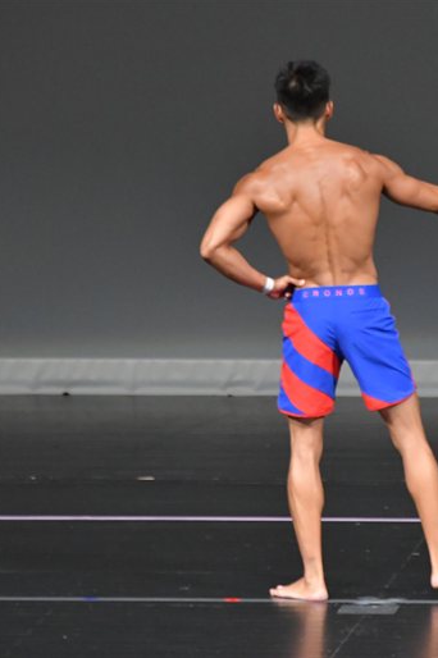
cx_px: 385
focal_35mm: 475
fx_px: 8680
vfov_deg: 4.3
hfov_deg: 2.9
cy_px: 329
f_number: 5.6
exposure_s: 1/400
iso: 4000
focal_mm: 210
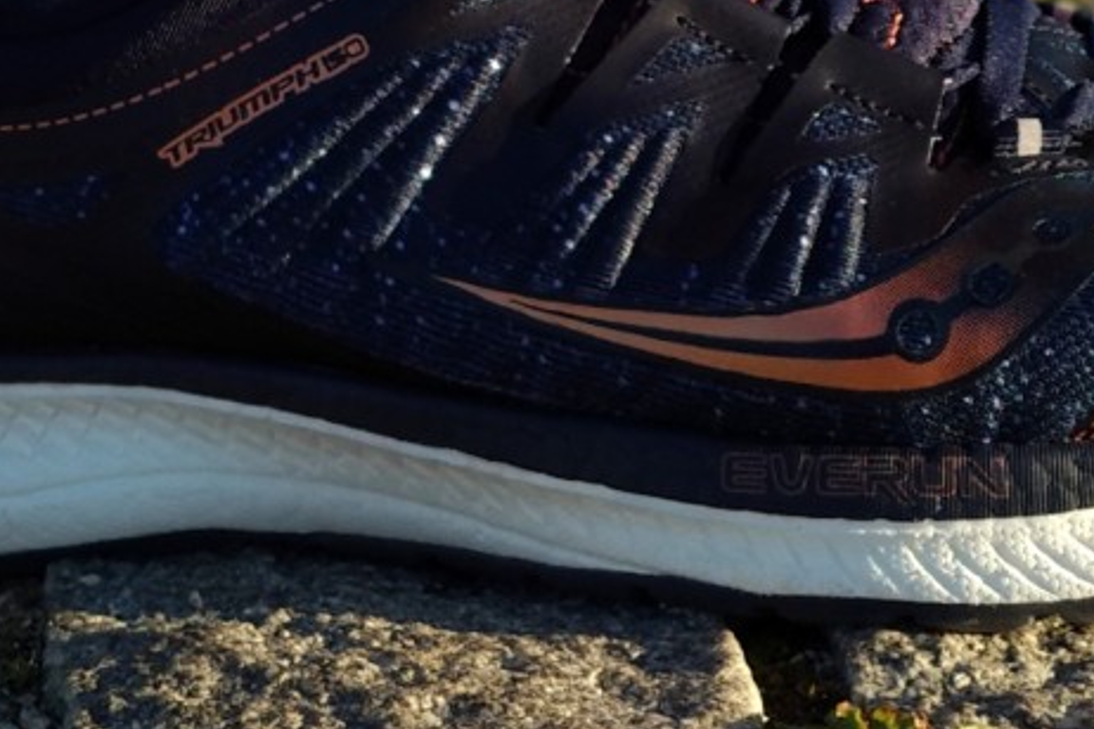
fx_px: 4558
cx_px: 142
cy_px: -253
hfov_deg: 13.6
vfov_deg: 9.0
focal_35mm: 150
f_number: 2.6
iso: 100
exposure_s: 1/301
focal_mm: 5.99
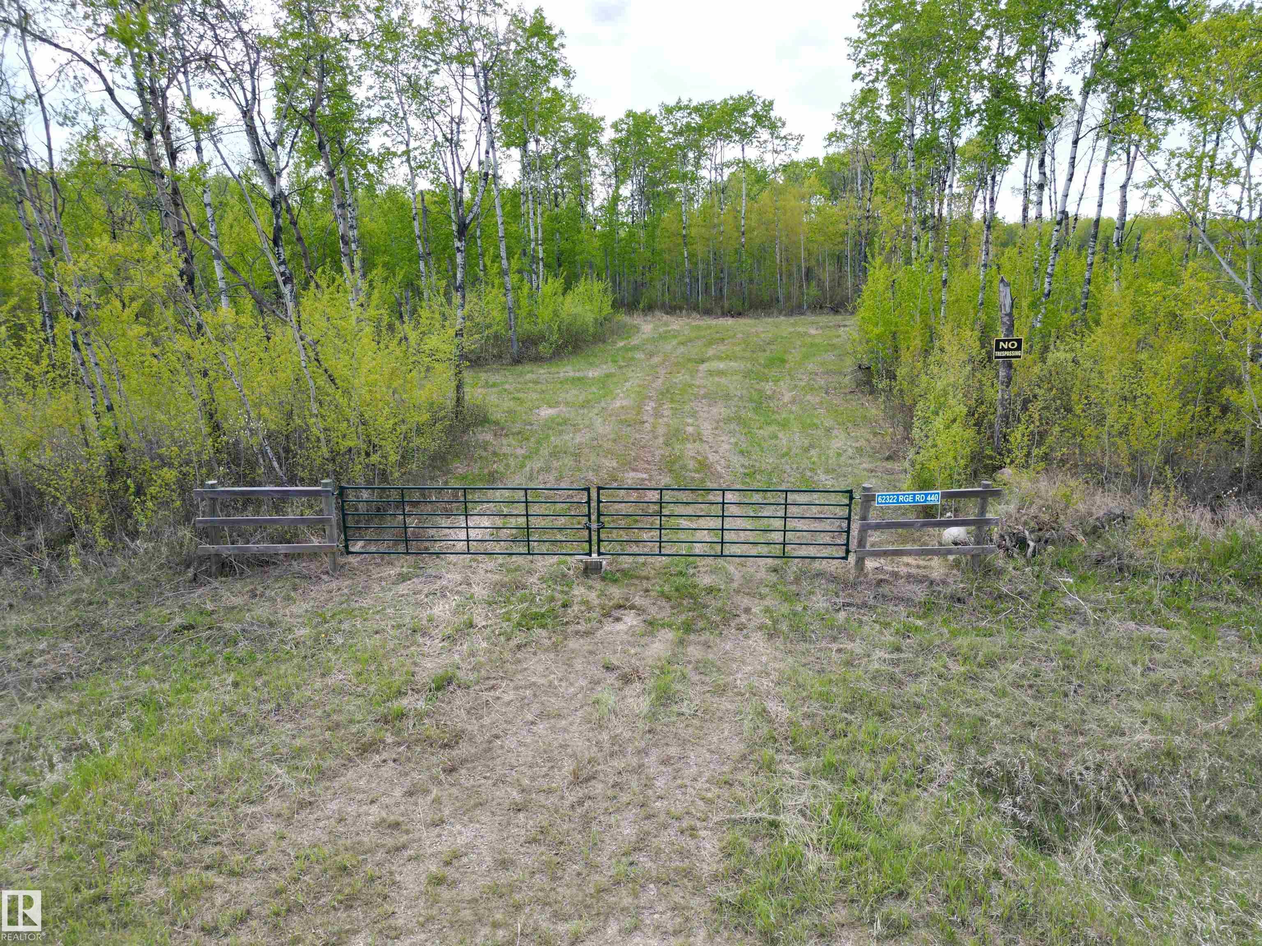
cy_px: 473
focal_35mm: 24
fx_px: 875
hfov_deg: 71.6
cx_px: 631
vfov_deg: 56.8
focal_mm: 6.72
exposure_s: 1/1500
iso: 160
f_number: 1.7
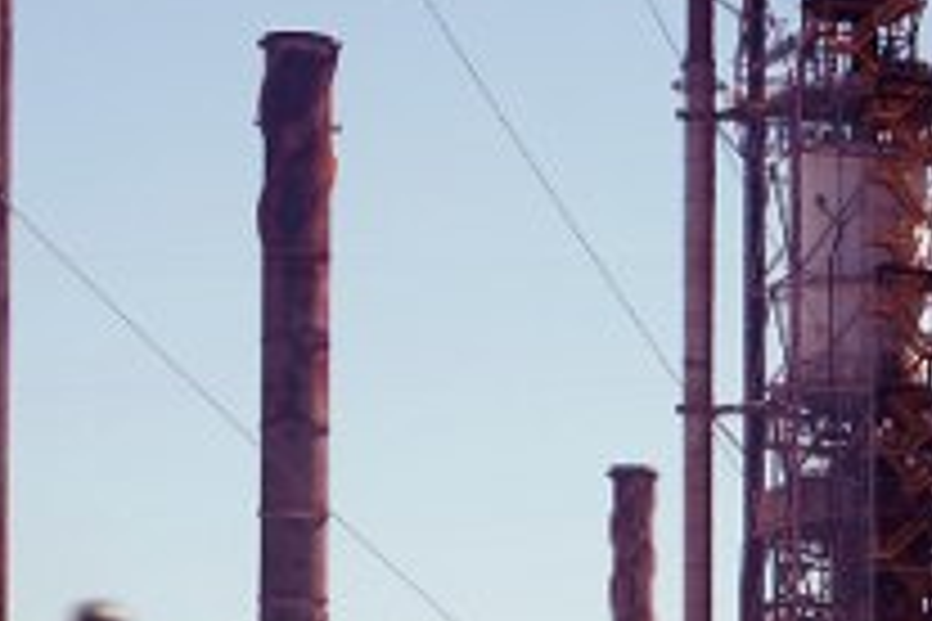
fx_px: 5592
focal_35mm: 216
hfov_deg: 9.3
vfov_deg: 6.3
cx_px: 1319
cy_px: 826
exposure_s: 1/350
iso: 200
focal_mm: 70
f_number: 8
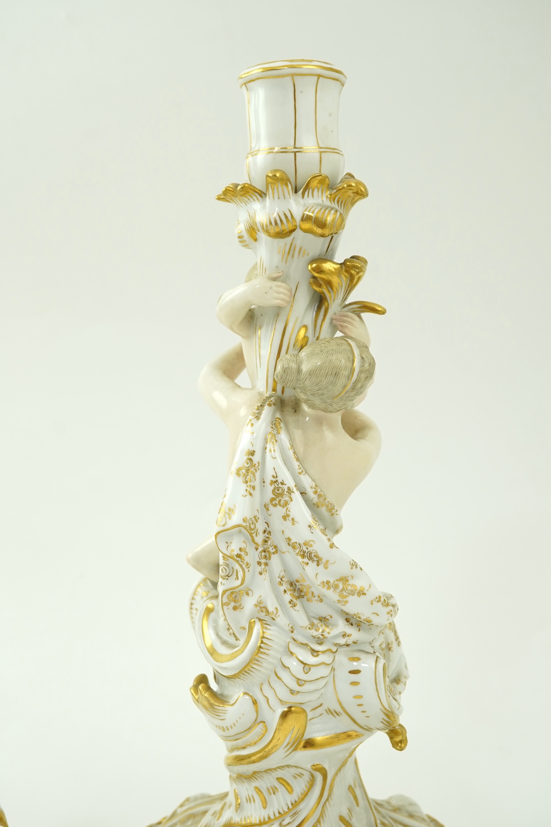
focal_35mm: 45
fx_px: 1033
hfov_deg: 29.9
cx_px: 276
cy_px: 414
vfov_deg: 43.6
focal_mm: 30
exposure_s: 1/50
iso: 500
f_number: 11
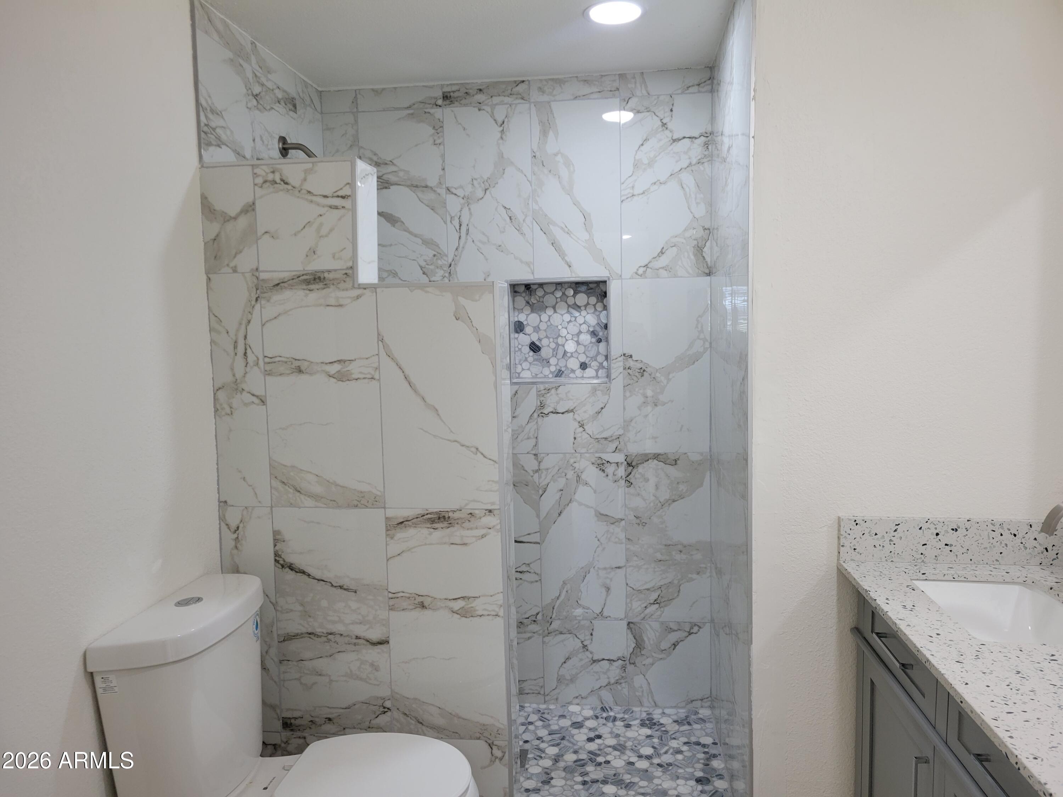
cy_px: 398
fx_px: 798
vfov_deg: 53.1
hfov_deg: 67.3
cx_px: 532
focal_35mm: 26
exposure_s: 1/120
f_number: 1.8
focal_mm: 5.4
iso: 125
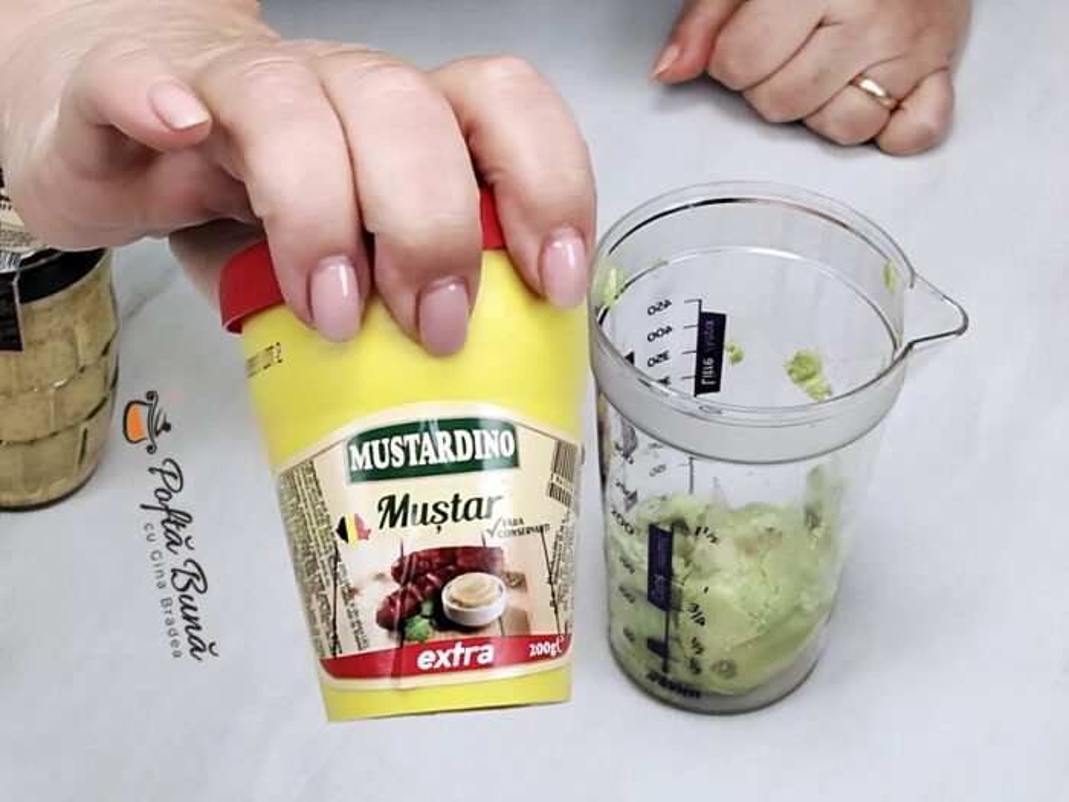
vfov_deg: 13.2
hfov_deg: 17.6
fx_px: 3459
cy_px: 401
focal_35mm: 112
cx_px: 534
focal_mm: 5.25
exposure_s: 1/50
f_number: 1.75
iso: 176
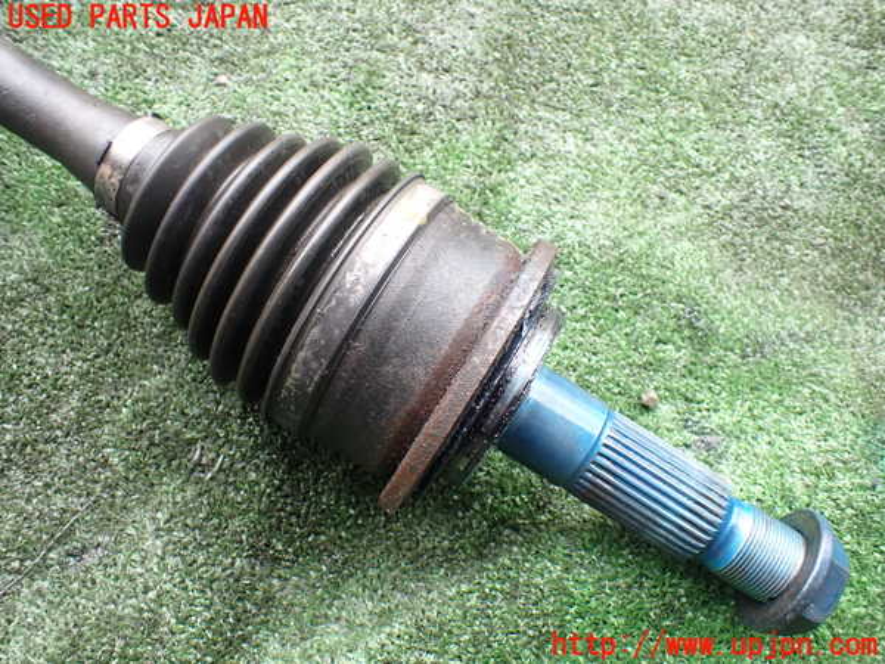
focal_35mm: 30
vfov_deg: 46.8
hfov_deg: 60.0
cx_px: 442
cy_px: 332
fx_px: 767
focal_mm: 5.4
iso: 200
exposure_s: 1/125
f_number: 2.3
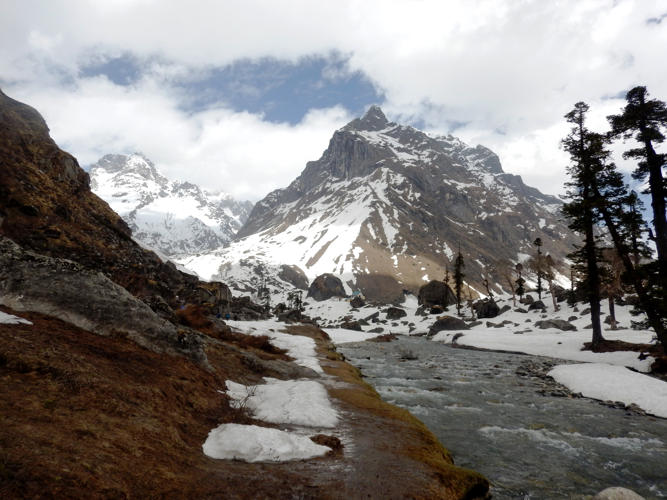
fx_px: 462
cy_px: 250
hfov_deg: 71.6
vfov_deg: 56.8
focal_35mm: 24
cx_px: 334
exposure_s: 1/1500
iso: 125
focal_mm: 4.3
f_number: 8.2
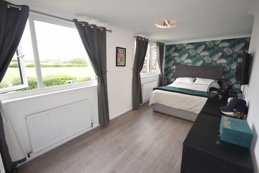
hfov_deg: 92.4
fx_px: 124
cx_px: 130
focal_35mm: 17
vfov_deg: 69.7
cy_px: 86
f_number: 5.6
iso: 320
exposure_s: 1/125
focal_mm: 11.5
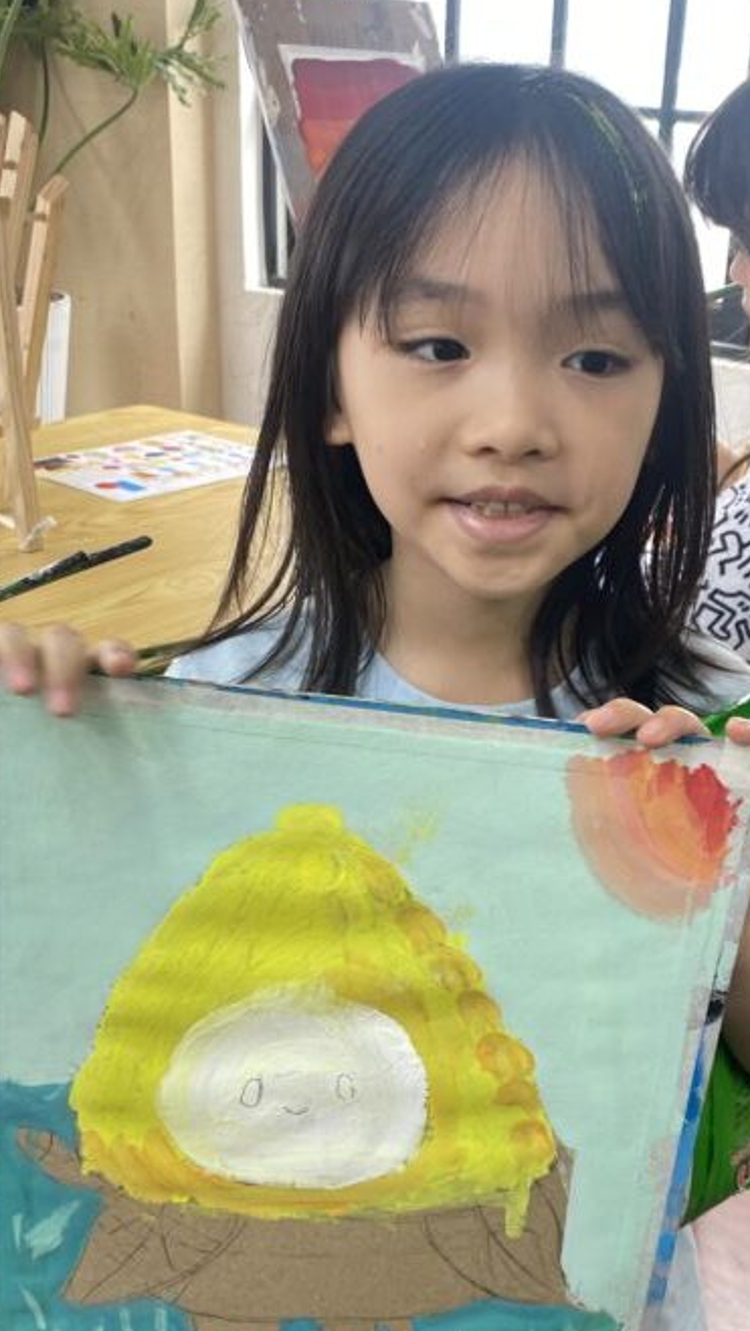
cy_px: 868
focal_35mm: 43
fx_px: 1519
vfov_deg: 46.7
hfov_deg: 27.7
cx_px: 437
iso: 50
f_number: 1.8
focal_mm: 4.25
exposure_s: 1/100
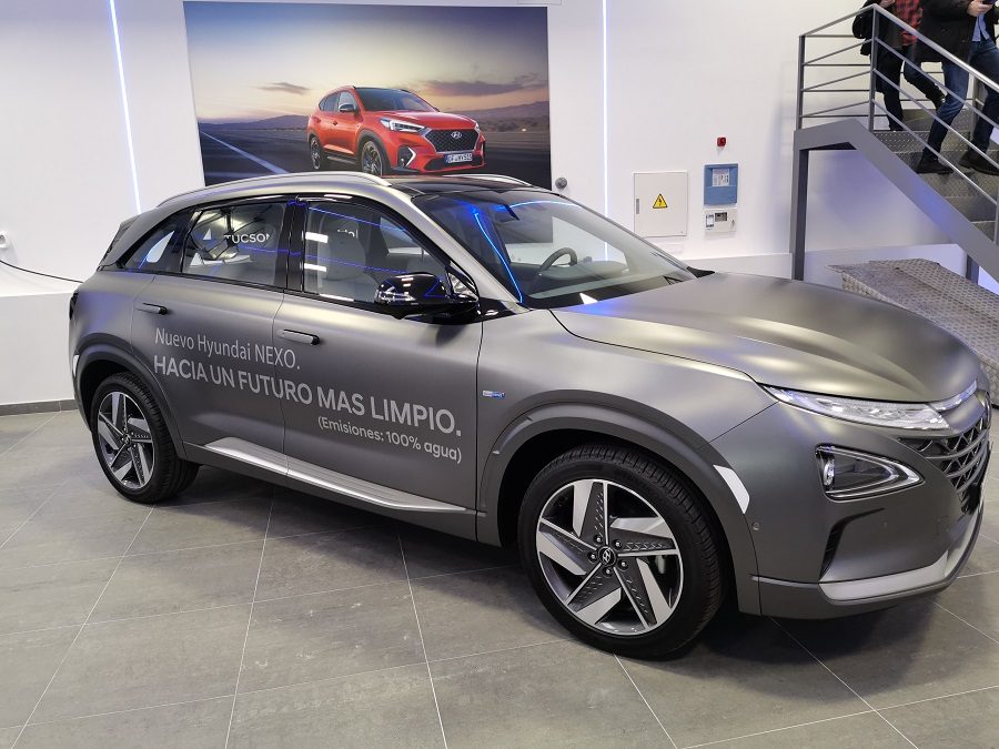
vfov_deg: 51.4
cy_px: 374
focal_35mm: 27
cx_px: 500
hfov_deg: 65.3
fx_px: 779
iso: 125
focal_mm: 5.56
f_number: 1.6
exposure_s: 1/120
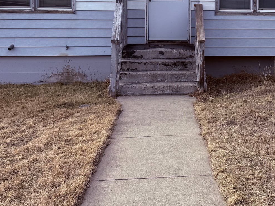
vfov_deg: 28.1
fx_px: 397
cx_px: 200
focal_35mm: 50
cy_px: 23
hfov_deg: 37.4
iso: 80
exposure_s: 1/2000
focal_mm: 6.76
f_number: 1.78
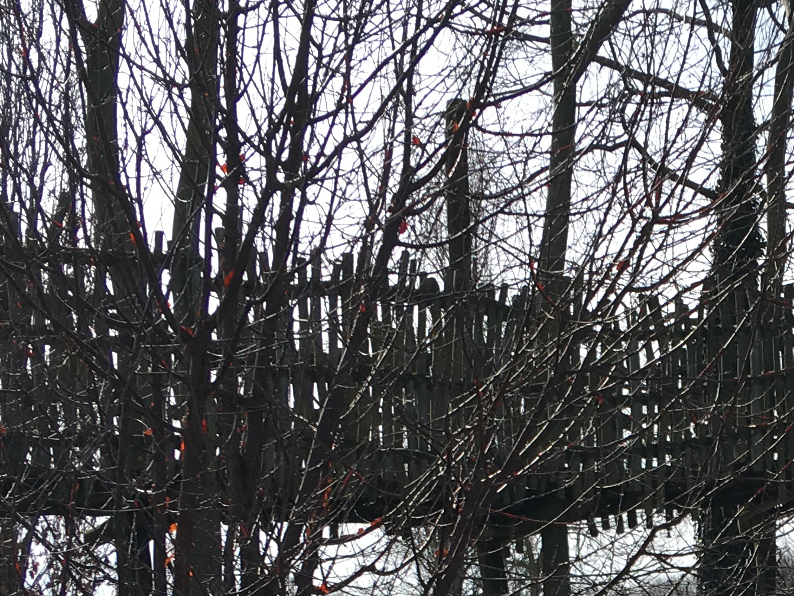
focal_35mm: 87
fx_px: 1996
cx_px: 792
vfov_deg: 16.2
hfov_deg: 21.7
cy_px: 746
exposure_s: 1/1083
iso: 25
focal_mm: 4.15
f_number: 2.2
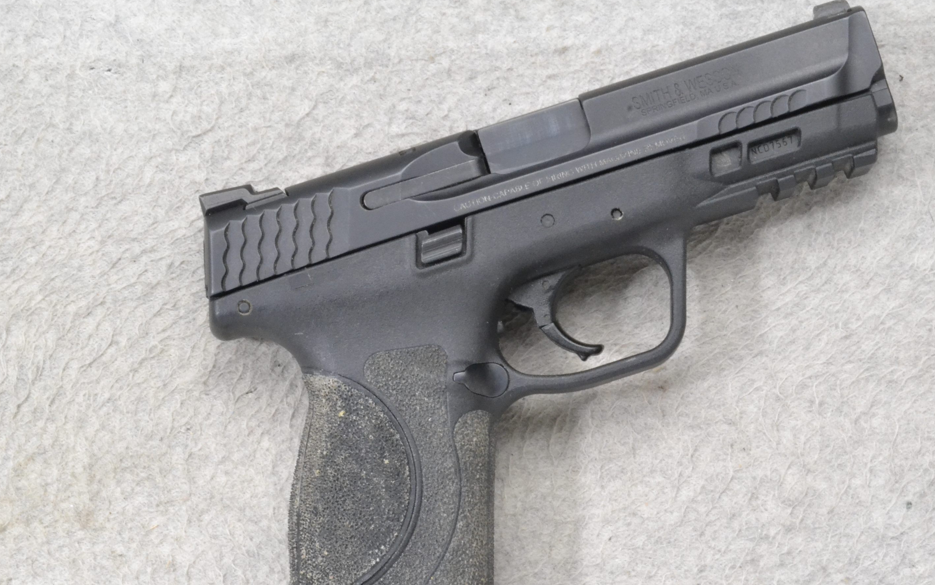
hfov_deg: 24.7
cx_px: 522
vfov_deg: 15.6
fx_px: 2131
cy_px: 359
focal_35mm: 84
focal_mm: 45
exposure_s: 1/80
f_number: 25
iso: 3200
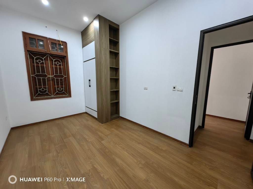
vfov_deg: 89.9
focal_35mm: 13
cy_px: 94
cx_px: 126
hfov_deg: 106.2
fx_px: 95
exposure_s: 1/50
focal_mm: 1.76
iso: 250
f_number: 2.2
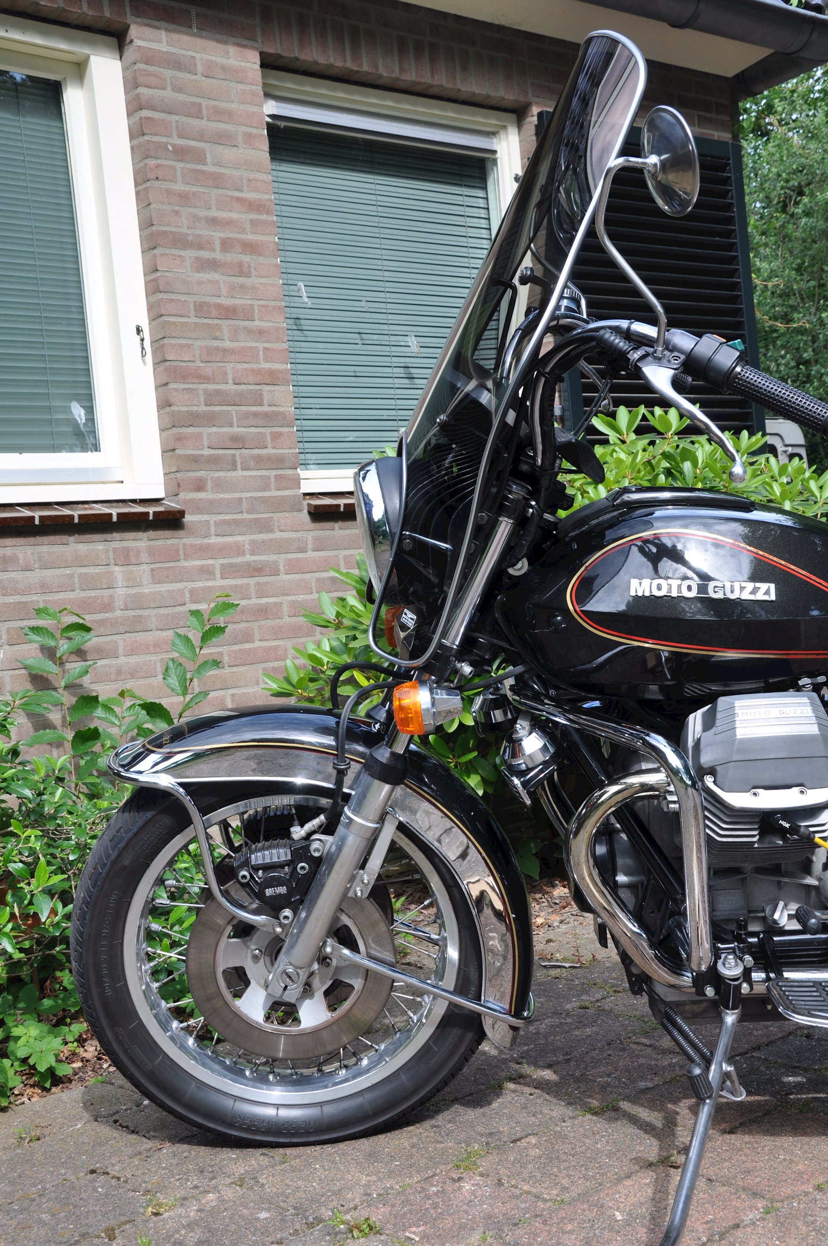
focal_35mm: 42
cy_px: 623
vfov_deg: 46.4
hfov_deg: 31.8
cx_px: 414
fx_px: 1453
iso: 200
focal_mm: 28
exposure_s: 1/100
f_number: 10
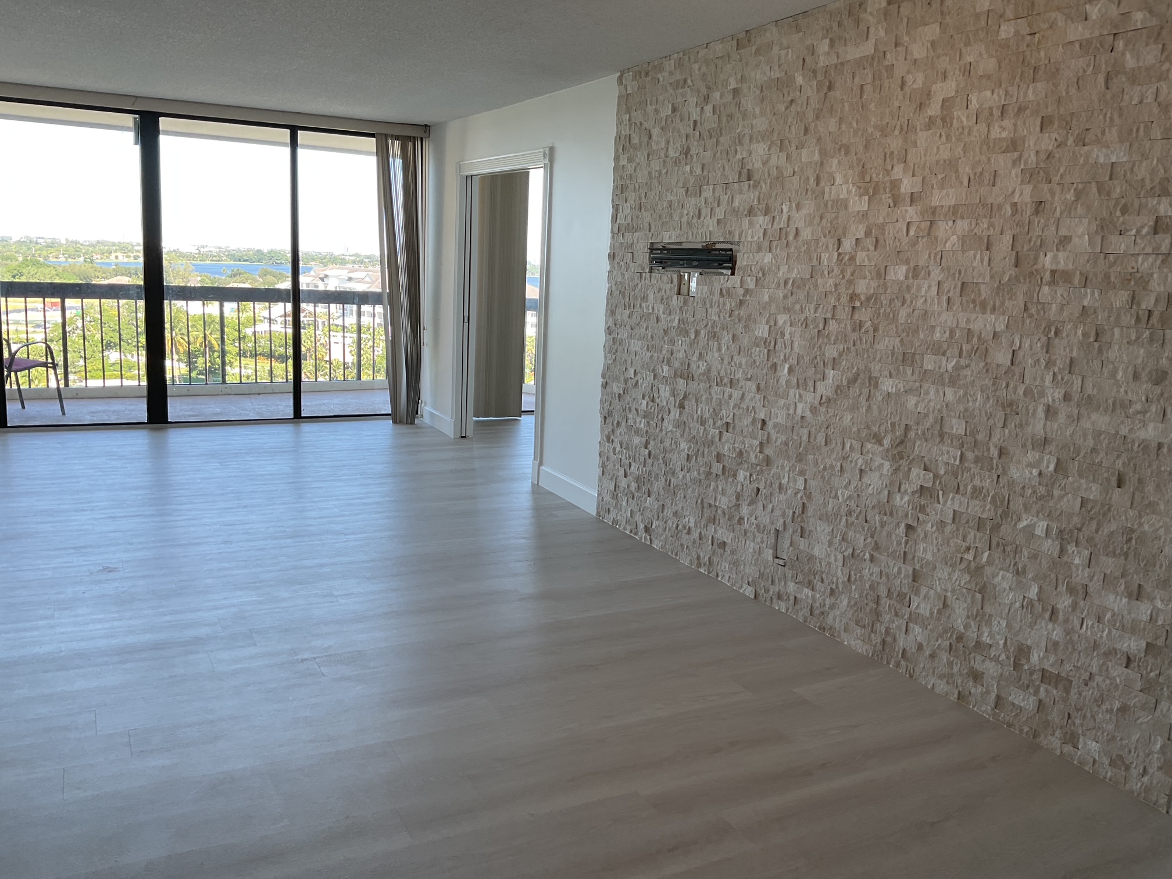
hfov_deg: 61.7
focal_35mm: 29
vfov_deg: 48.2
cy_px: 440
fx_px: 982
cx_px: 586
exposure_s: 1/120
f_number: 1.8
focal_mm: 3
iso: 16
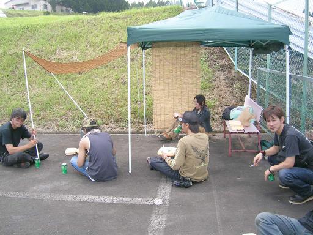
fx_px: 316
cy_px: 118
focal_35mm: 35
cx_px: 156
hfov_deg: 52.6
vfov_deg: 40.7
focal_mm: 5.4
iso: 50
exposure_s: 1/296
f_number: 2.8
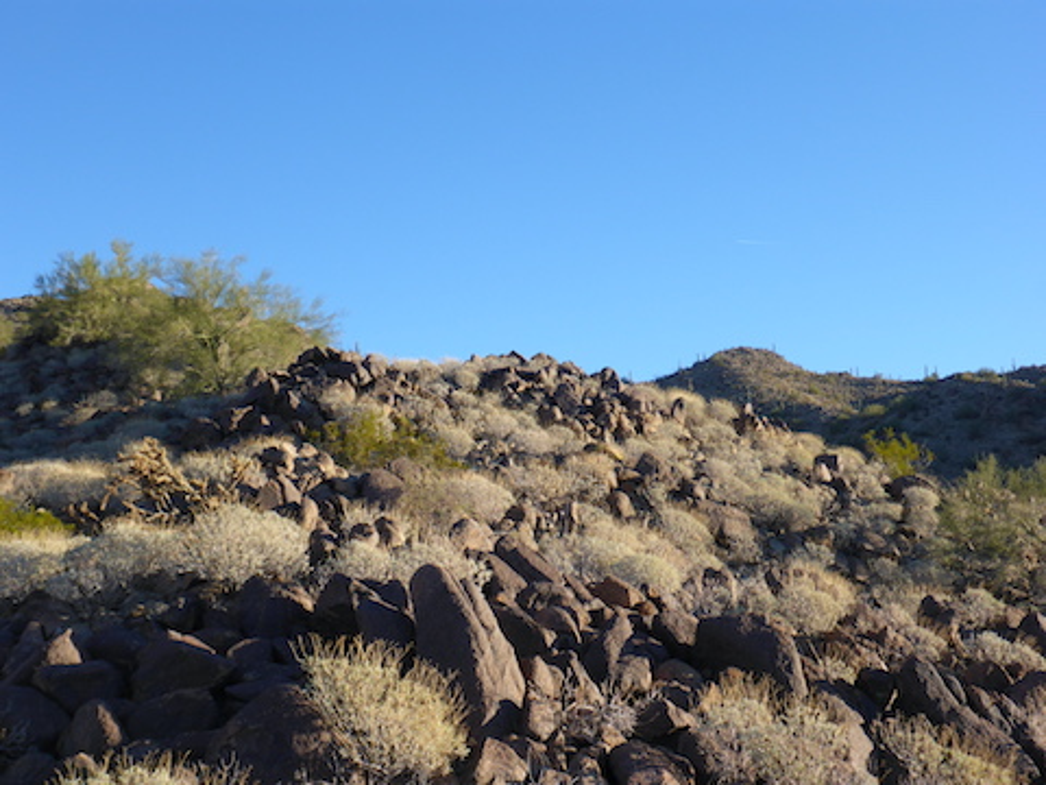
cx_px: 523
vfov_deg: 30.9
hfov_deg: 40.4
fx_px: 1420
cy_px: 392
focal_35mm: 47
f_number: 4.5
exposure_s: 1/250
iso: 100
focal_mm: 8.4
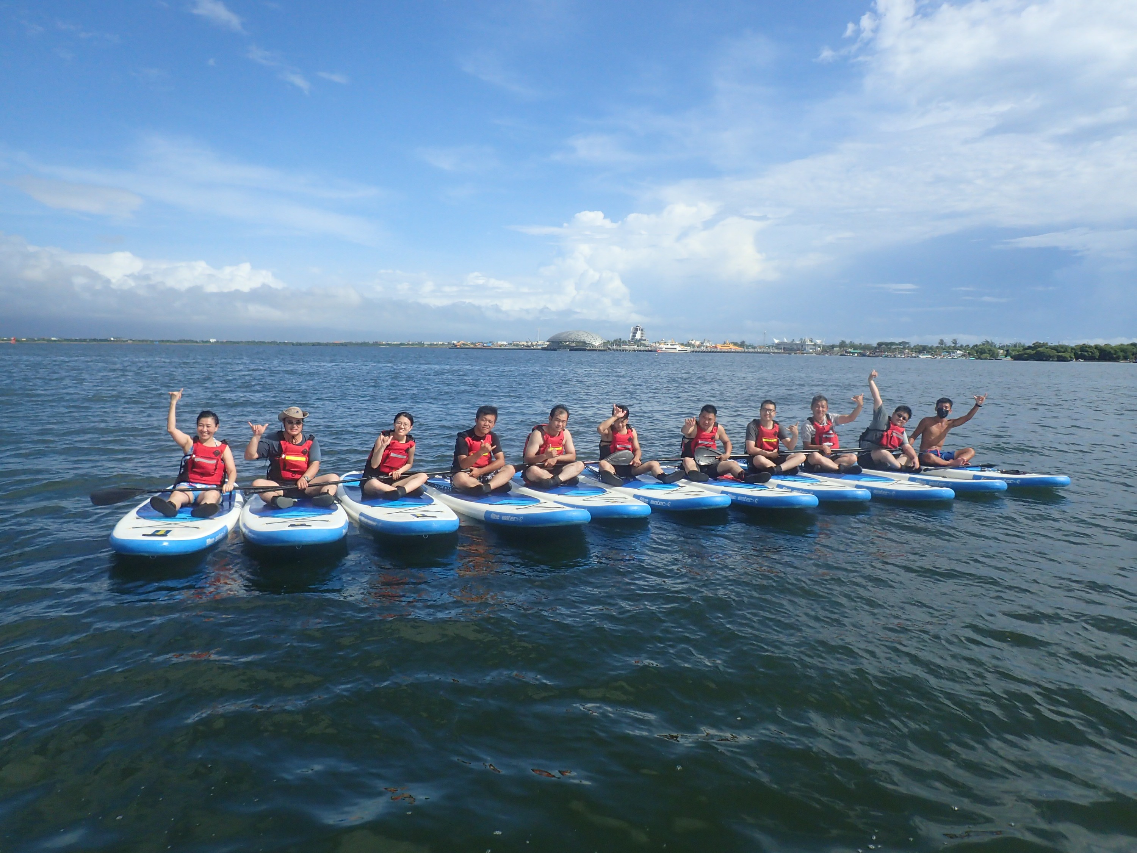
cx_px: 568
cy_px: 426
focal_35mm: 25
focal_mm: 4.5
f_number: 8
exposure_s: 1/500
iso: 200
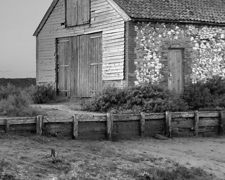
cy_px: 132
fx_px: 586
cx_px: -10
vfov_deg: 17.4
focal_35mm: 88
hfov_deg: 20.9
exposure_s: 1/120
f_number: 1.8
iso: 25
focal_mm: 4
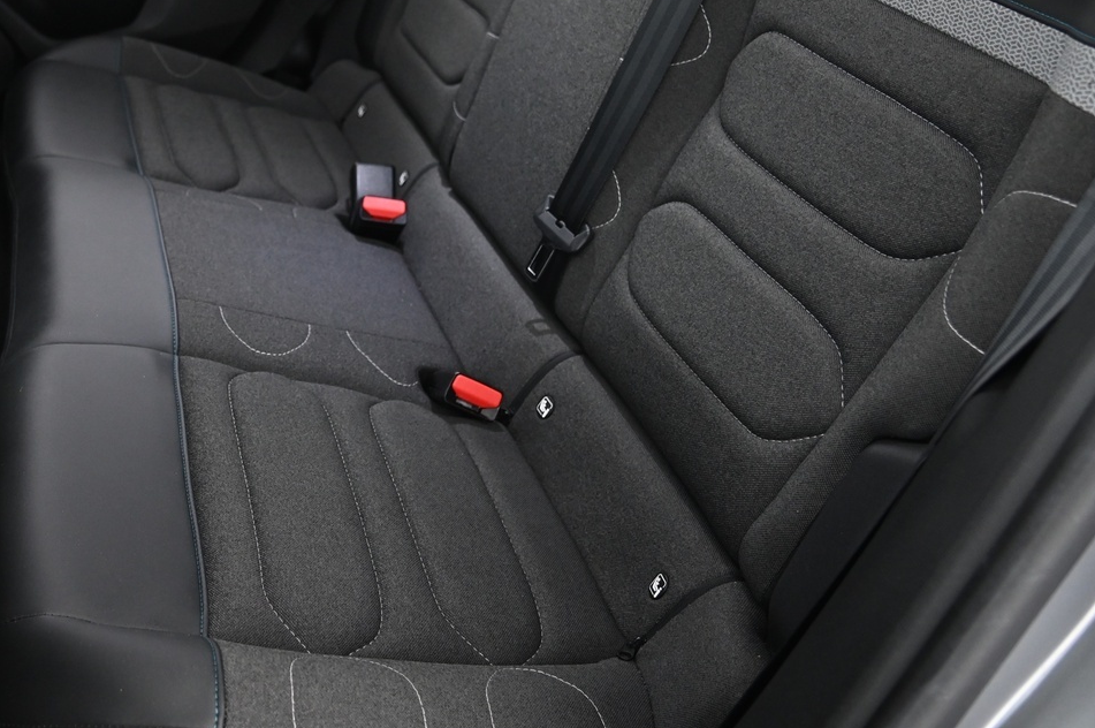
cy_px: 213
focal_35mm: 41
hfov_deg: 46.0
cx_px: 288
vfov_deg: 32.2
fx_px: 1246
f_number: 4
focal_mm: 24
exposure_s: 1/13
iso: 2000
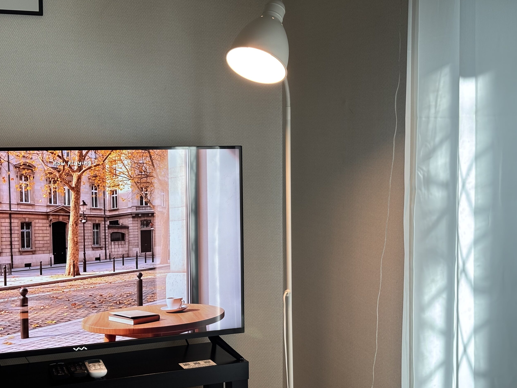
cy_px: 192
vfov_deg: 27.5
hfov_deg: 36.2
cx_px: 258
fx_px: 792
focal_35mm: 53
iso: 40
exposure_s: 1/60
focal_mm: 5.96
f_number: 1.6
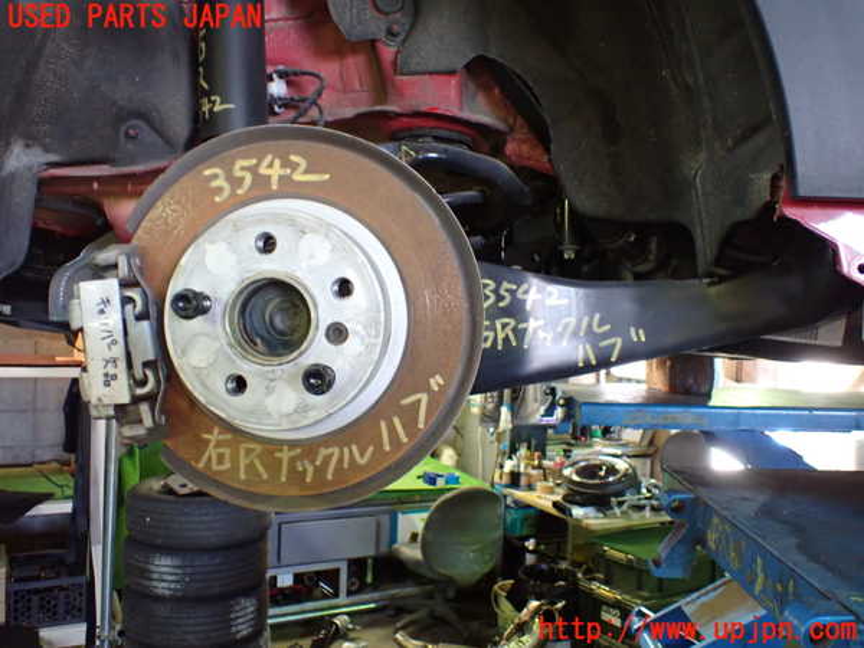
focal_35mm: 30
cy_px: 324
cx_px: 432
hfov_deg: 60.0
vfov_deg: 46.8
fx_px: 749
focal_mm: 5.4
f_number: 2.3
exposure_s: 1/80
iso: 800
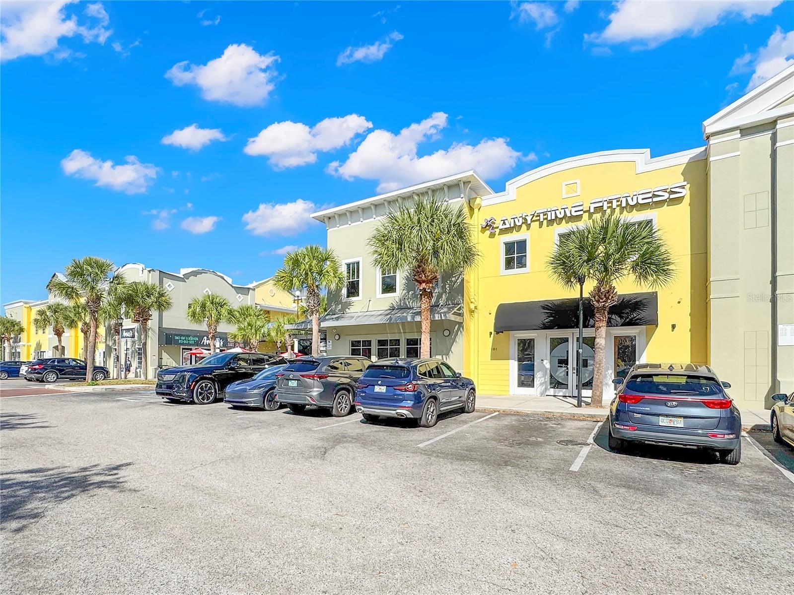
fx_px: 321
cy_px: 298
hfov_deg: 102.1
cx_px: 397
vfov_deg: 85.7
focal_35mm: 14
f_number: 2.2
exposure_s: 1/3900
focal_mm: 2.22
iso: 40
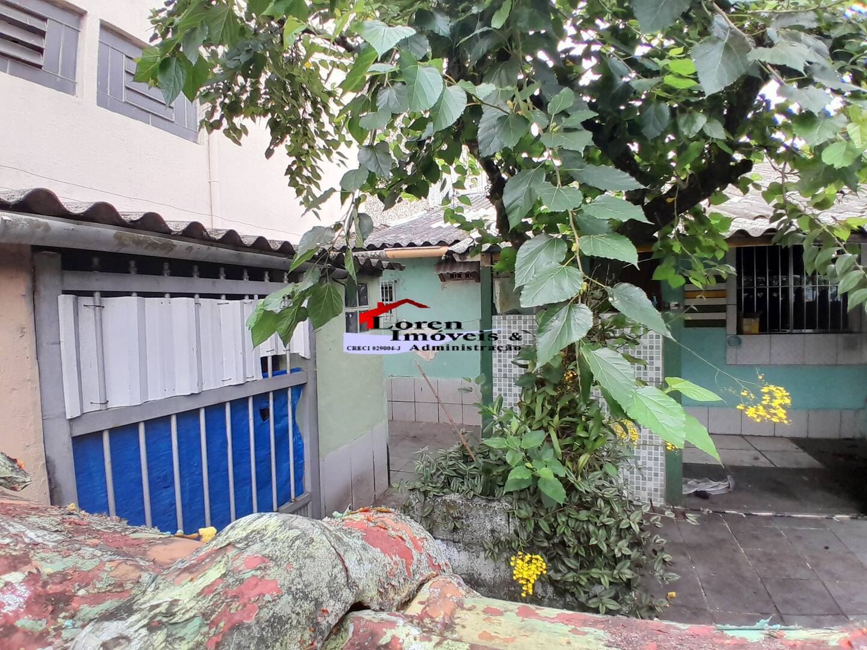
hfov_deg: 91.0
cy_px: 325
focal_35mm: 17
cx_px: 434
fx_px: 426
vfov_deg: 74.7
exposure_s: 1/263
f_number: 2.2
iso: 40
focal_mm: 1.46
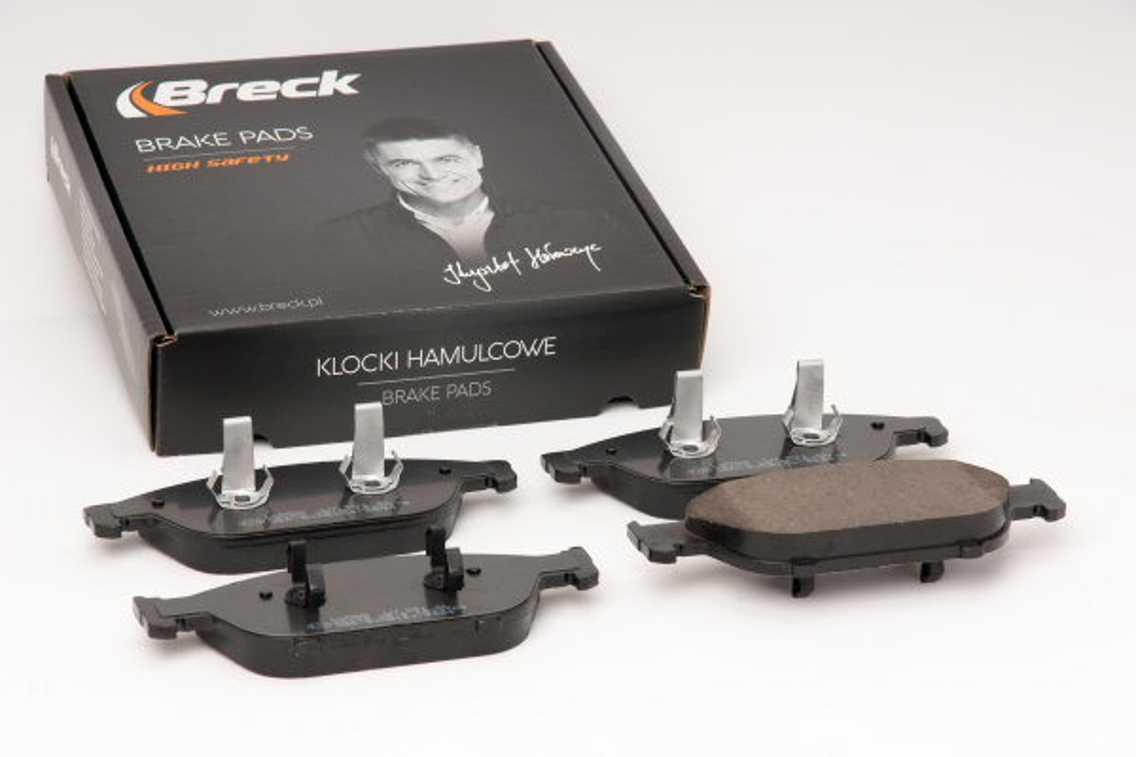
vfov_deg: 13.0
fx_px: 3313
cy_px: 378
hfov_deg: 19.5
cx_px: 568
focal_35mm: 105
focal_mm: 70
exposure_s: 1/200
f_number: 11
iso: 100
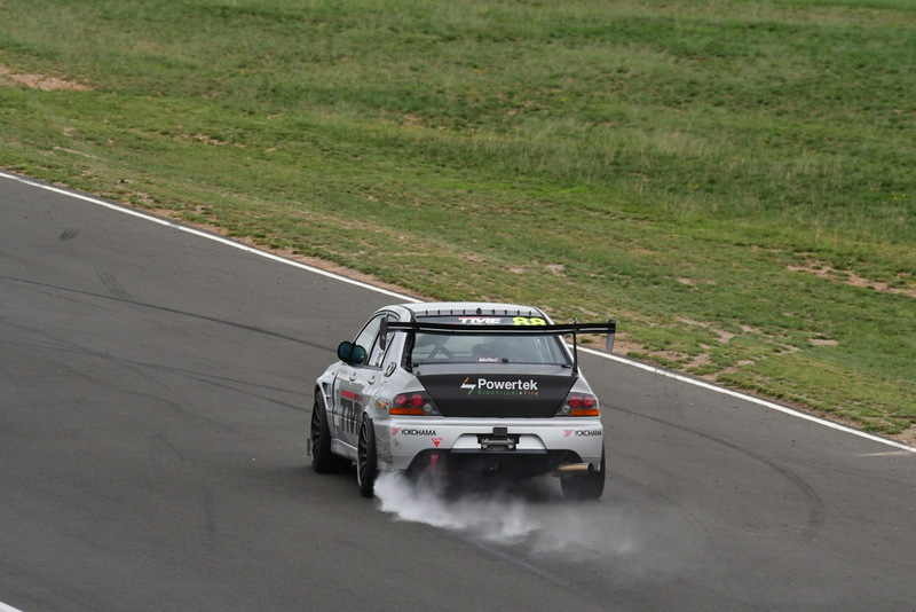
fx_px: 15653
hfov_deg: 3.4
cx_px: 458
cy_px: 306
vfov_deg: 2.2
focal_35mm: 615
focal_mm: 410
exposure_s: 1/640
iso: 800
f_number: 11
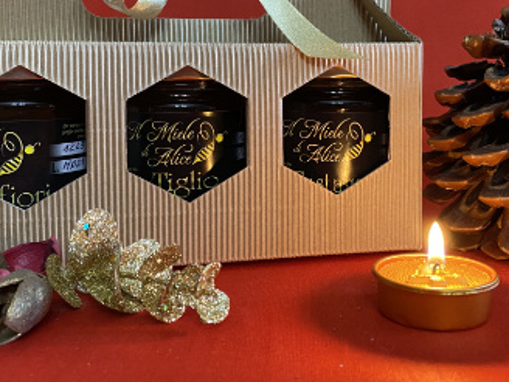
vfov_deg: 34.0
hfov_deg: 44.8
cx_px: 272
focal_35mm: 42
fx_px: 618
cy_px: 120
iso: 400
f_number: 1.8
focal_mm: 4.2
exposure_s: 1/33
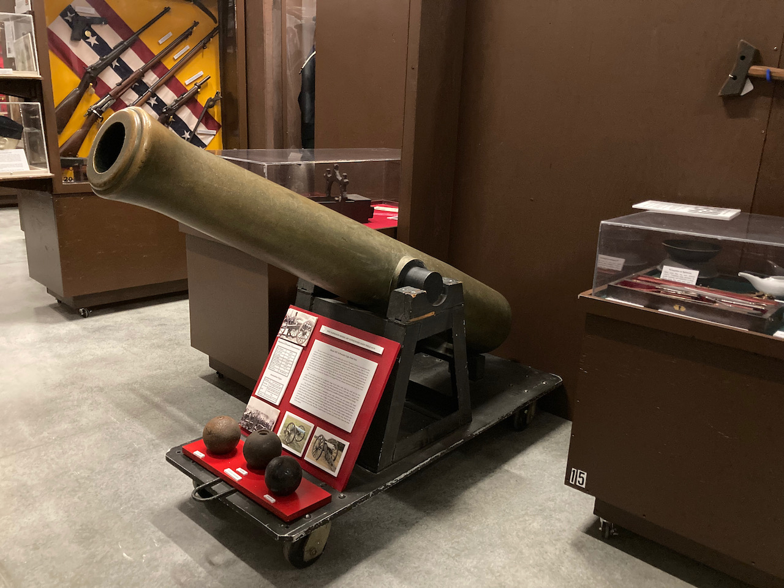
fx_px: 634
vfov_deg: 49.7
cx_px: 392
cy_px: 294
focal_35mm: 28
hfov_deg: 63.4
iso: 640
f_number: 1.8
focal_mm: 3.99
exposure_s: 1/25
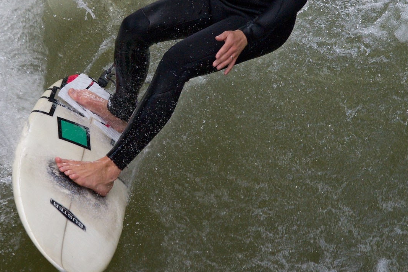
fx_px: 2672
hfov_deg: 8.7
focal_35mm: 236
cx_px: 105
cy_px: 29
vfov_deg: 5.8
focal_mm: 105
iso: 2000
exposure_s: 1/800
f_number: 7.1
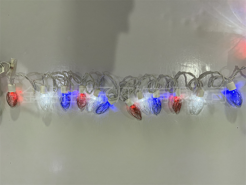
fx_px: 185
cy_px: 92
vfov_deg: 53.1
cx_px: 123
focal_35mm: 26
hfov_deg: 67.3
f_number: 1.6
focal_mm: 5.1
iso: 200
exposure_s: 1/50
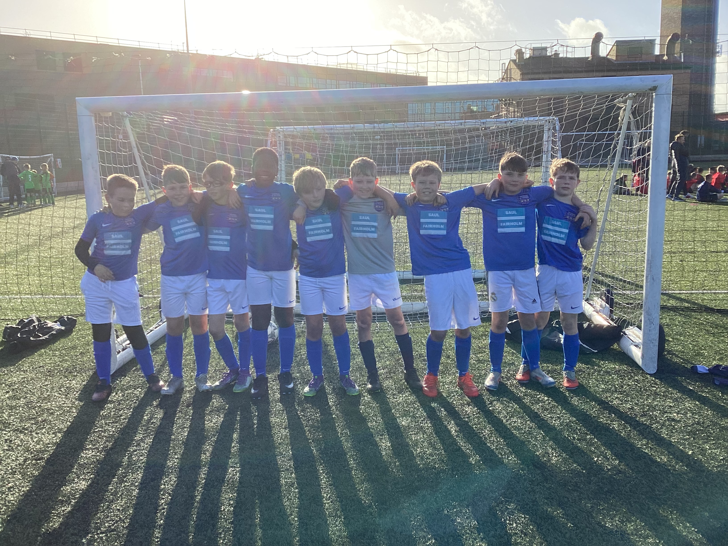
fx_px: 652
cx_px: 364
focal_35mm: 31
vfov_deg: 45.4
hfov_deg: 58.4
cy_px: 273
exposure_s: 1/691
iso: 25
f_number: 2.4
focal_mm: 3.3
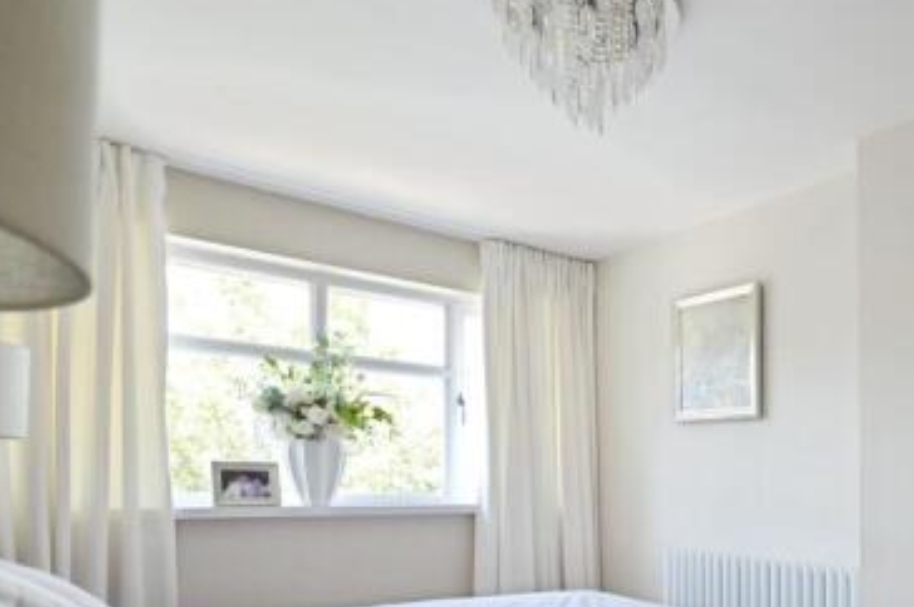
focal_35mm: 27
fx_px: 685
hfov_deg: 59.2
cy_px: 490
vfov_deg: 45.3
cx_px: 793
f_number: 4.5
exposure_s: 1/80
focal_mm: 10
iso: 400
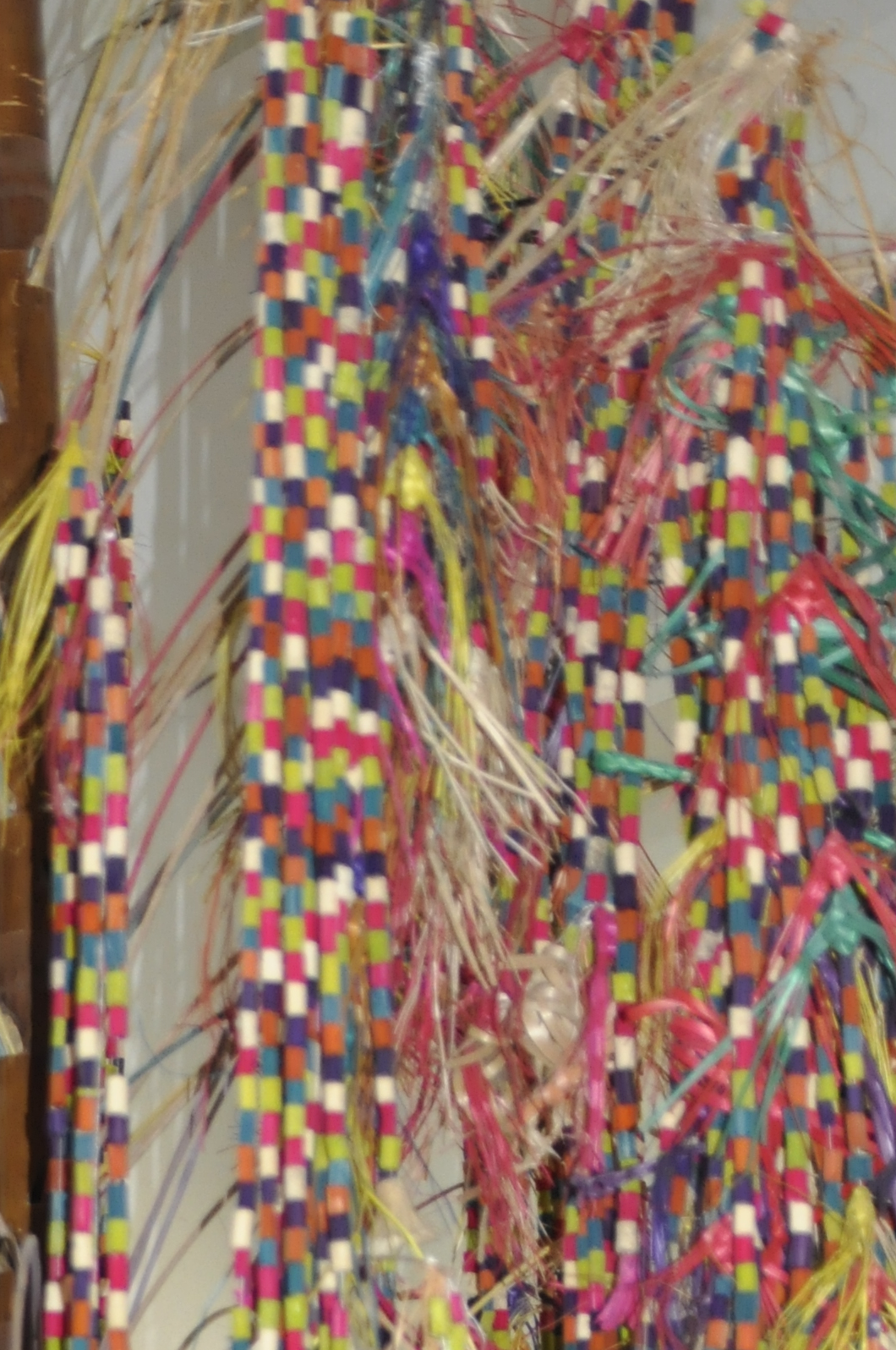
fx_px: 4828
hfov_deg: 10.4
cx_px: -307
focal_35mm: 129
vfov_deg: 15.7
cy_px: 1276
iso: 800
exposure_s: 1/60
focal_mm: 32
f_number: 3.3
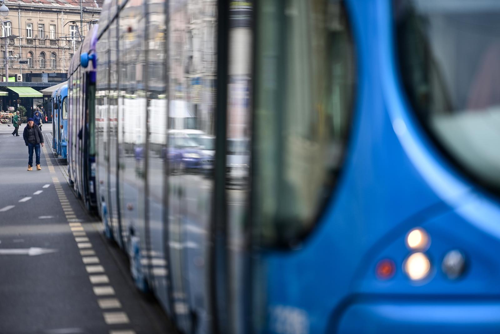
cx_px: 250
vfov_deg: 6.9
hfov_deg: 10.3
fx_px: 2778
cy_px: 167
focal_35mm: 200
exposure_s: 1/1000
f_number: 2.8
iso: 200
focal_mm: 200
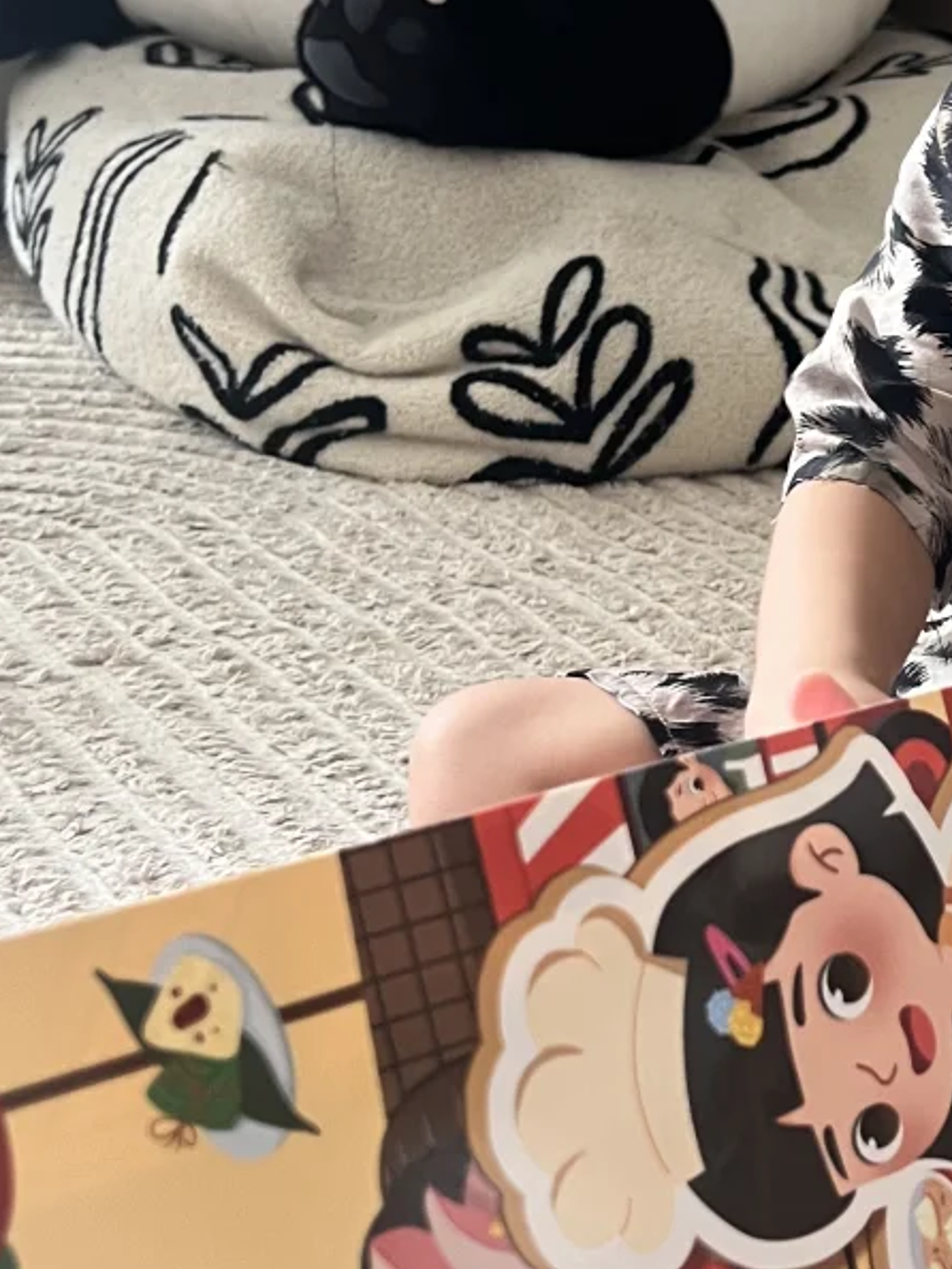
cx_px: 975
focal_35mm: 63
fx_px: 2308
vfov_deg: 30.7
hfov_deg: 22.3
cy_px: 547
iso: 160
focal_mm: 5.7
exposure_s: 1/60
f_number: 1.5
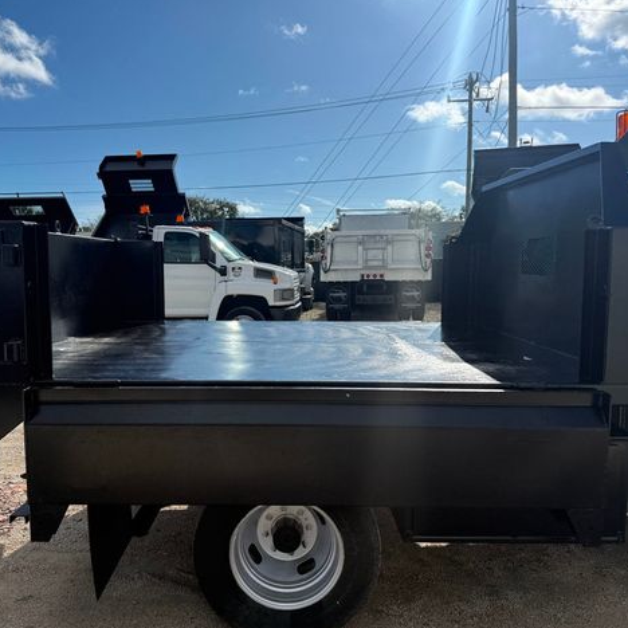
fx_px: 595
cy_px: 315
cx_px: 293
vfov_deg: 55.6
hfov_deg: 55.6
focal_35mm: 29
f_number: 1.78
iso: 80
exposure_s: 1/9091
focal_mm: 6.76
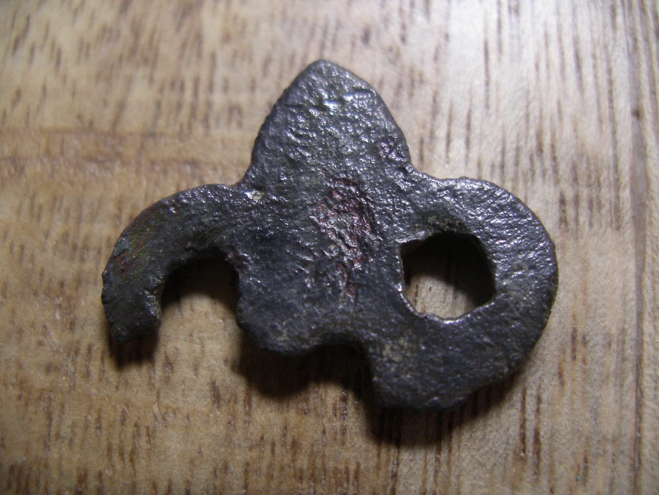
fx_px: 705
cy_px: 248
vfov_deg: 38.7
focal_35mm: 37
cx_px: 330
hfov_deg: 50.1
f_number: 2.8
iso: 200
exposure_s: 1/30
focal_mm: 7.8
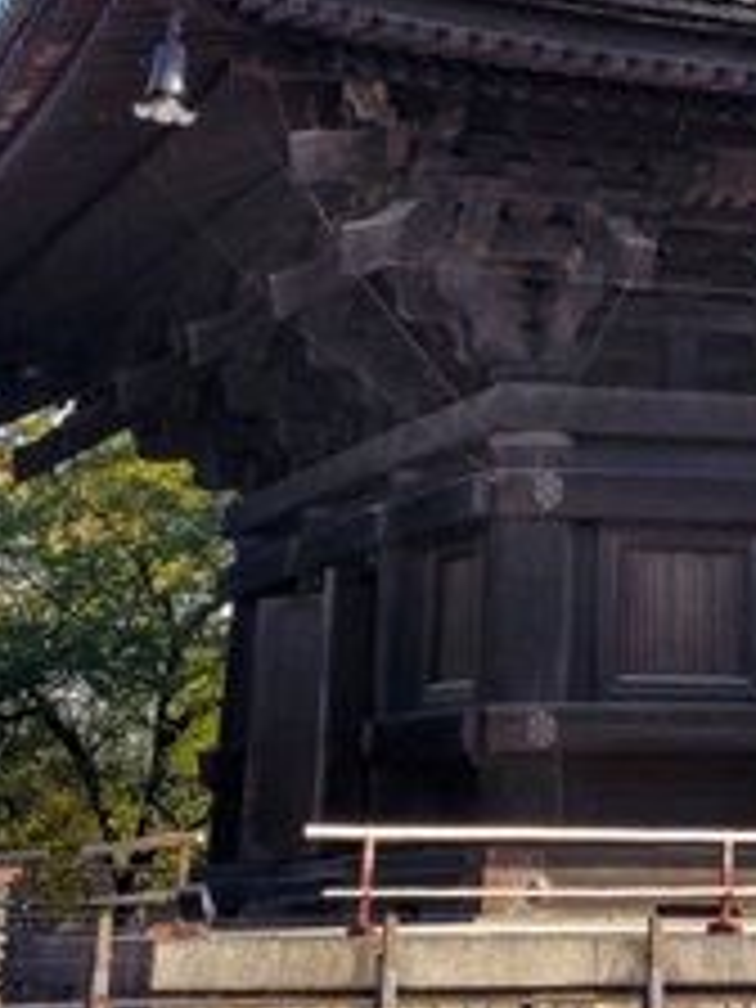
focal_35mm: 93
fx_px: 2708
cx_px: 801
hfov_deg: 15.5
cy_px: -662
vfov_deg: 17.9
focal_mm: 4.8
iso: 50
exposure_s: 1/274
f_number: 1.79
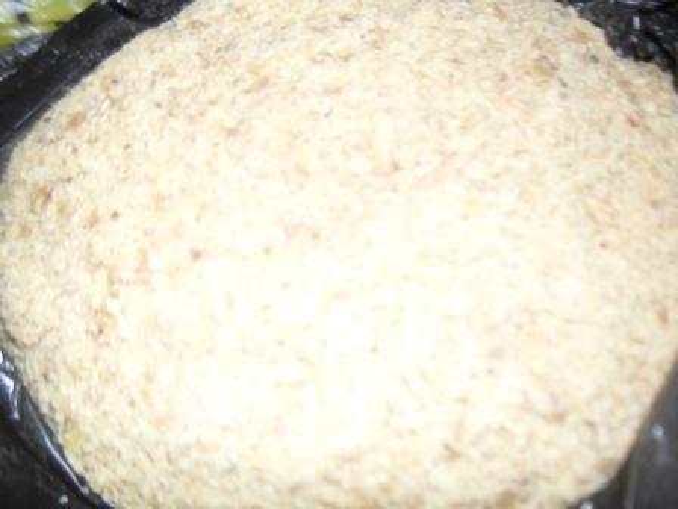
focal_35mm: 35
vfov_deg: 40.7
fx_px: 686
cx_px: 339
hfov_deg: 52.6
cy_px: 254
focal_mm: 6.3
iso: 200
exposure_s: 1/45
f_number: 3.2
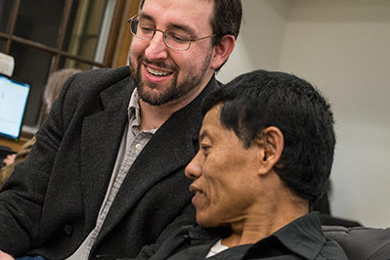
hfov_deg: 32.6
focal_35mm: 61
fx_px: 661
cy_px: 135
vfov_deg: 22.3
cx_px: 127
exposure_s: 1/180
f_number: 4.8
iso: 1600
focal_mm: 42
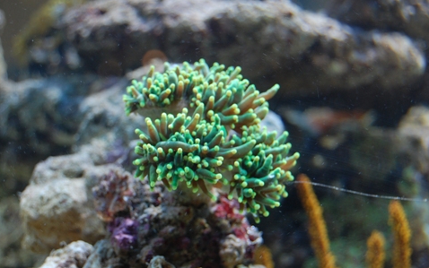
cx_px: 215
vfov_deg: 15.5
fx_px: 988
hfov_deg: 24.5
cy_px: 134
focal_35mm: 85
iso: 400
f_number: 5.6
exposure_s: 1/50
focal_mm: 55
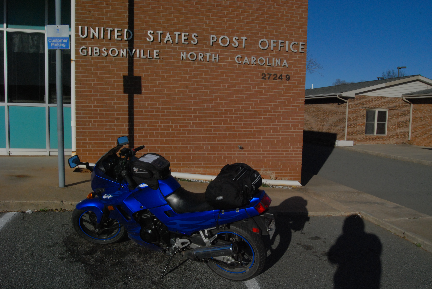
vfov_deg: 48.0
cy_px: 144
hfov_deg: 67.3
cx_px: 216
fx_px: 324
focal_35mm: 27
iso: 800
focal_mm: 18
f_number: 18
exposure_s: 1/1250
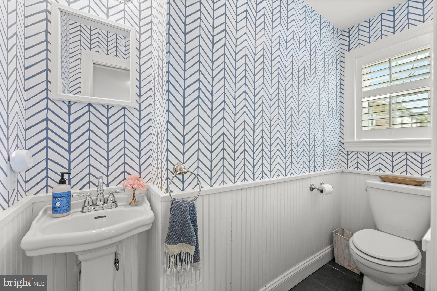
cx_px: 218
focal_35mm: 14
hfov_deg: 104.3
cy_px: 146
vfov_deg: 81.2
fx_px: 170
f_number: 7.1
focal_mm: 14
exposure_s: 1/20
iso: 1000
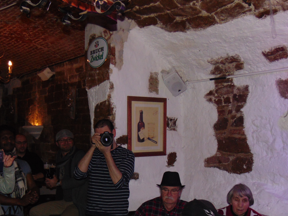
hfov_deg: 40.4
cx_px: 126
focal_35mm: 47
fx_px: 391
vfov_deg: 30.2
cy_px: 168
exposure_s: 1/40
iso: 200
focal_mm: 5.4
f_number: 3.1
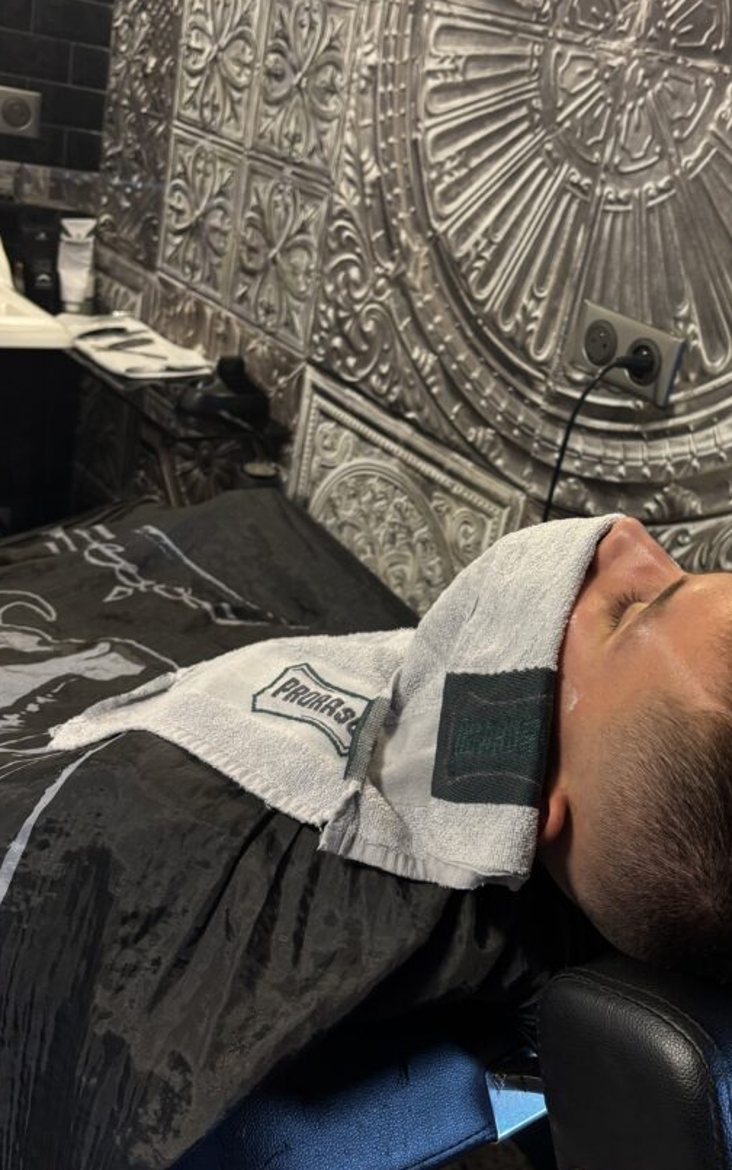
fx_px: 1117
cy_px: 553
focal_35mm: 35
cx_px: 542
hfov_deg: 35.5
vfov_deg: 55.3
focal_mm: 5.96
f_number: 1.6
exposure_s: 1/50
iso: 160
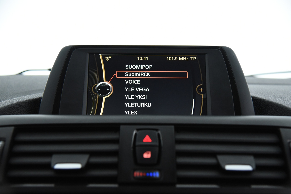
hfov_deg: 42.7
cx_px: 146
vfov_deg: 29.3
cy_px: 97
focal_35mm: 46
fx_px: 372
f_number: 4
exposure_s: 1/40
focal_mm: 46
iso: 4000
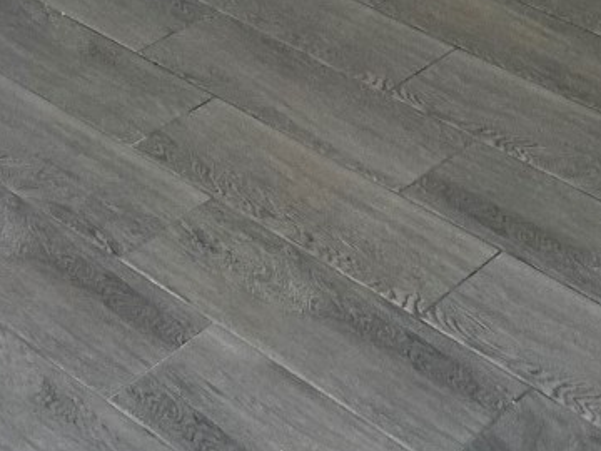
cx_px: 199
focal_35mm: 111
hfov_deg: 17.7
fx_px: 1927
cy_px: -710
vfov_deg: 10.8
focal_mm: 5.7
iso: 125
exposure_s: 1/60
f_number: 1.5
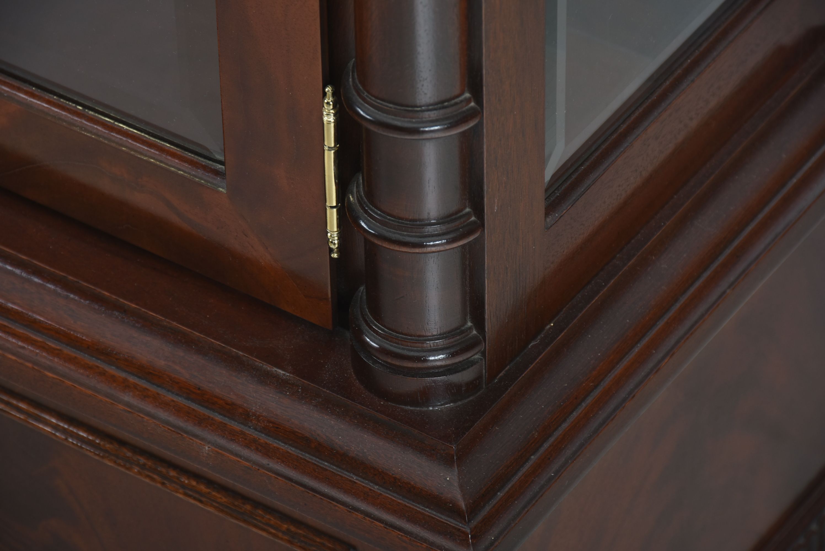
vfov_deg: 6.6
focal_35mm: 210
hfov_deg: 9.8
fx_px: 4816
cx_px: 412
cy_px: 276
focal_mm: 140
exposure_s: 1/160
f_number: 9
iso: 200
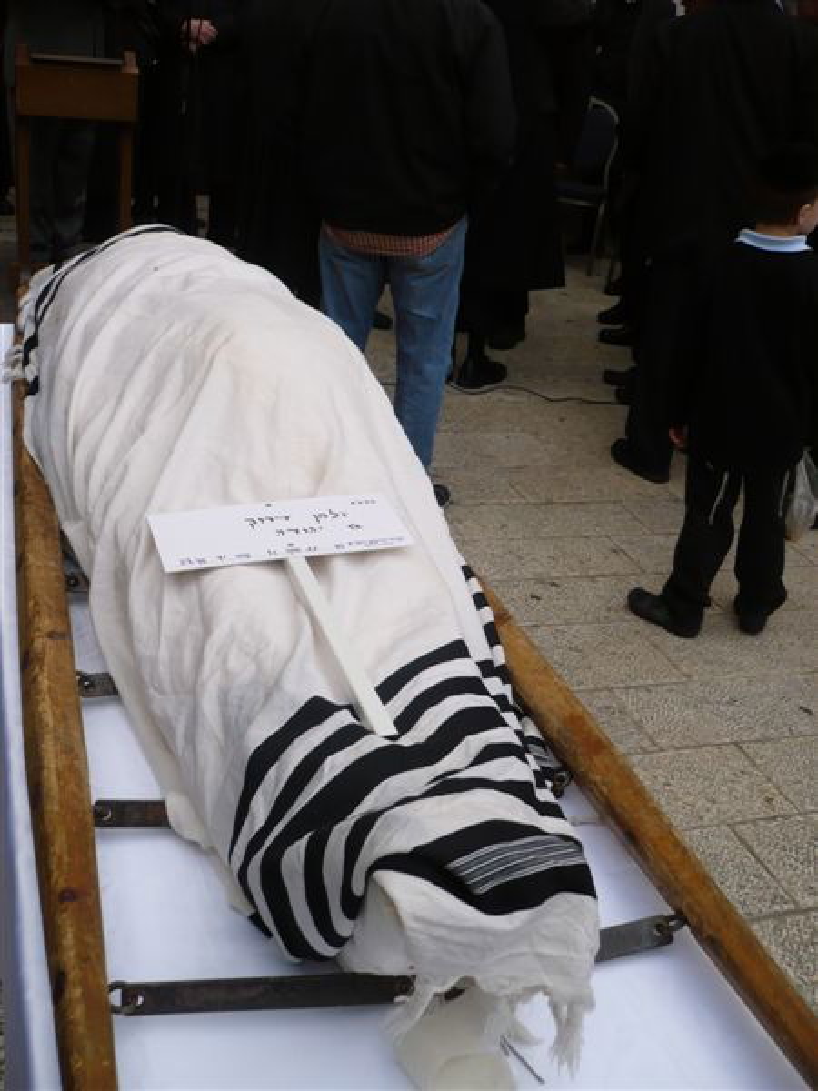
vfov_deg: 52.6
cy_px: 546
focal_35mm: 35
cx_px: 409
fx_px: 1103
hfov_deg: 40.7
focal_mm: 5.8
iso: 100
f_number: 2.8
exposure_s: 1/640
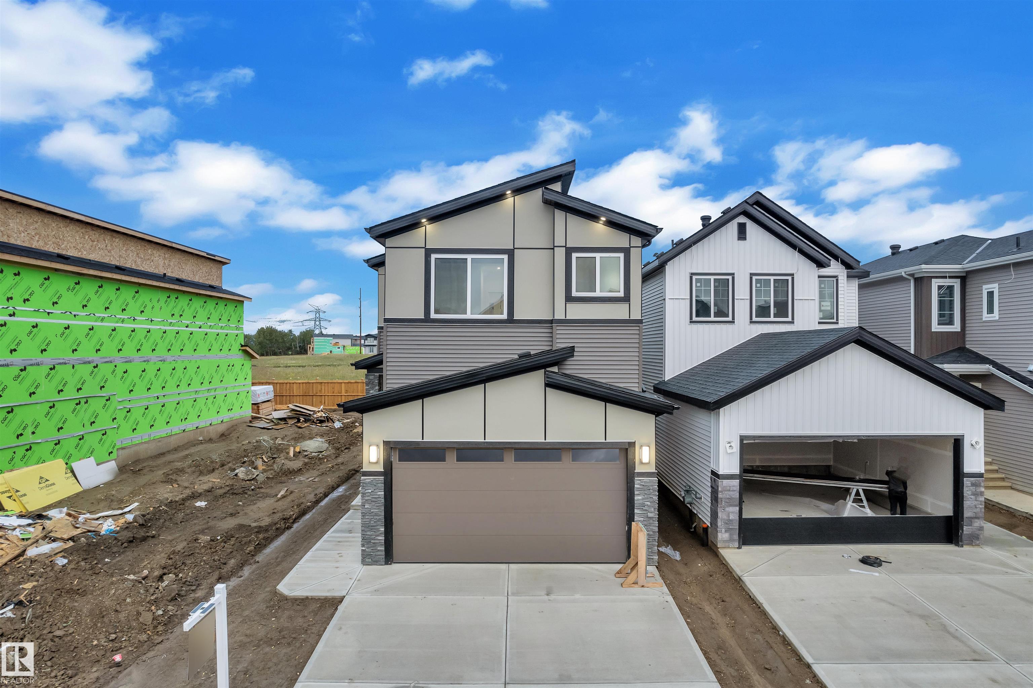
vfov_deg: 57.2
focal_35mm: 22
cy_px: 344
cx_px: 516
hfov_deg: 78.6
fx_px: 631
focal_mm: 8.38
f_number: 2.8
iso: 110
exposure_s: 1/90
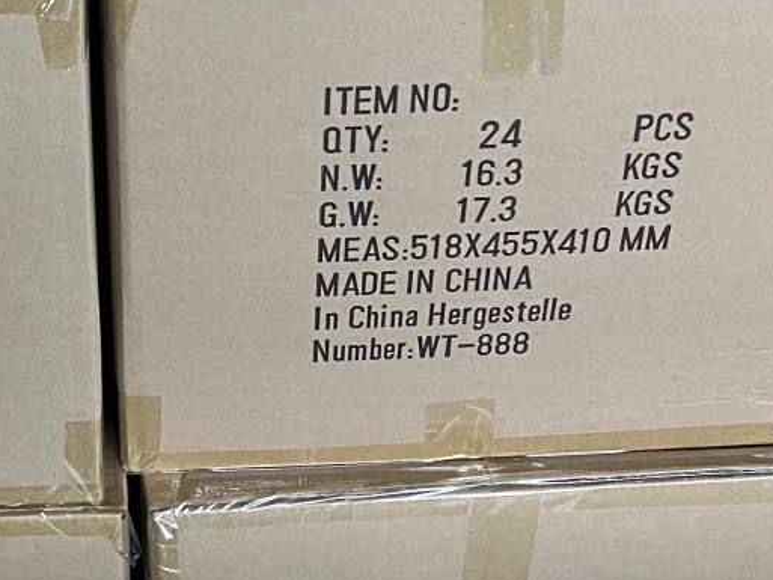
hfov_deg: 25.6
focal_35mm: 73
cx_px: 38
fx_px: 1631
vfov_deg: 19.3
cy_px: -62
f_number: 1.5
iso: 400
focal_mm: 5.7
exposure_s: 1/60
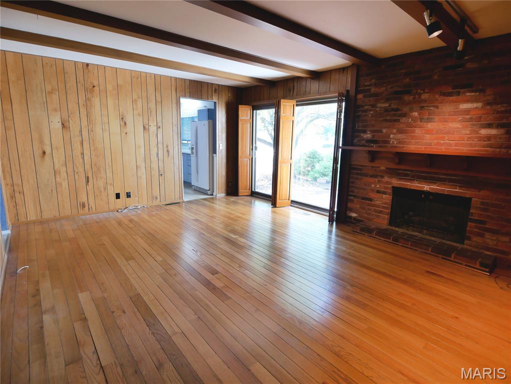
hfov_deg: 87.7
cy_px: 192
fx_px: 266
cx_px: 256
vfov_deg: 71.6
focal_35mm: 18
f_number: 4
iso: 800
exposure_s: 1/25
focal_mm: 9
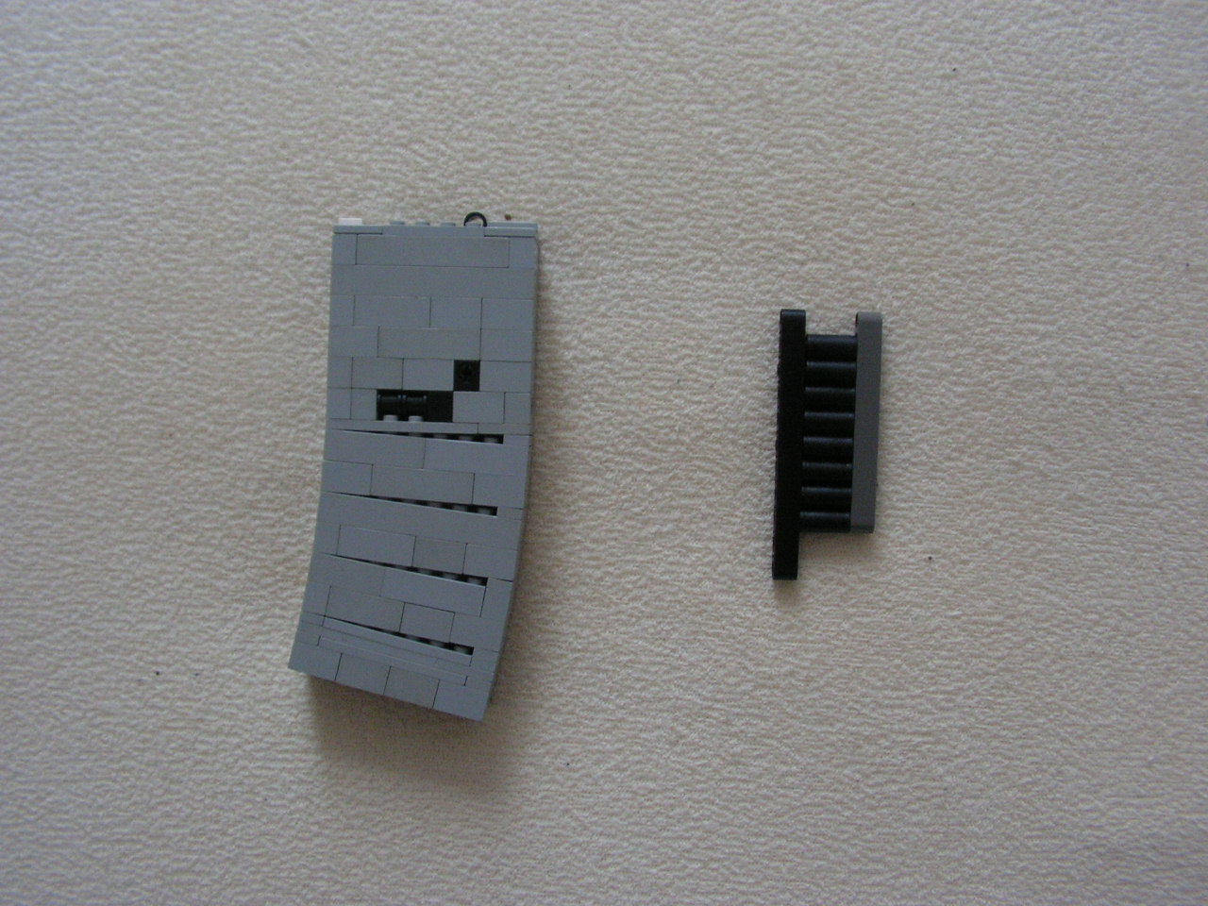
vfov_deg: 39.7
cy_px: 453
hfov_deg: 51.4
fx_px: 1256
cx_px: 604
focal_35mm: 36
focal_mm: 6
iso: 200
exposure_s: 1/20
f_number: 3.2
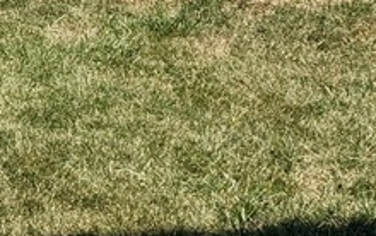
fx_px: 1364
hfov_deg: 15.6
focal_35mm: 133
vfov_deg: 9.2
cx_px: 73
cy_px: -265
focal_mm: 4.38
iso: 62
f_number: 1.73
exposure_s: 1/3906
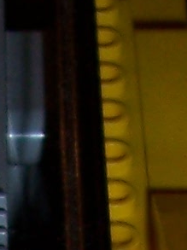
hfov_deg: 5.2
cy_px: 835
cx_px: -75
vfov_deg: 6.2
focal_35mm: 286
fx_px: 2065
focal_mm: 5.6
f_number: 2.7
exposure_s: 1/60
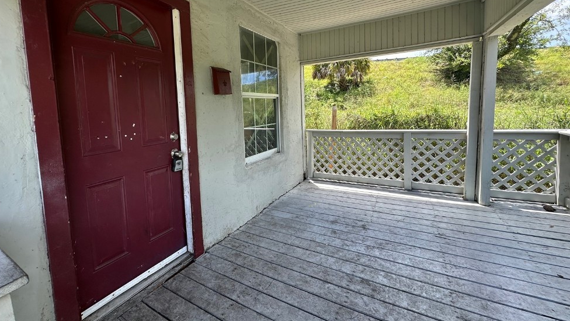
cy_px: 125
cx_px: 272
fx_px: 242
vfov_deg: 66.3
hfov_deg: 99.3
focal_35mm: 16
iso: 40
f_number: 2.2
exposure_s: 1/332
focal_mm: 2.22
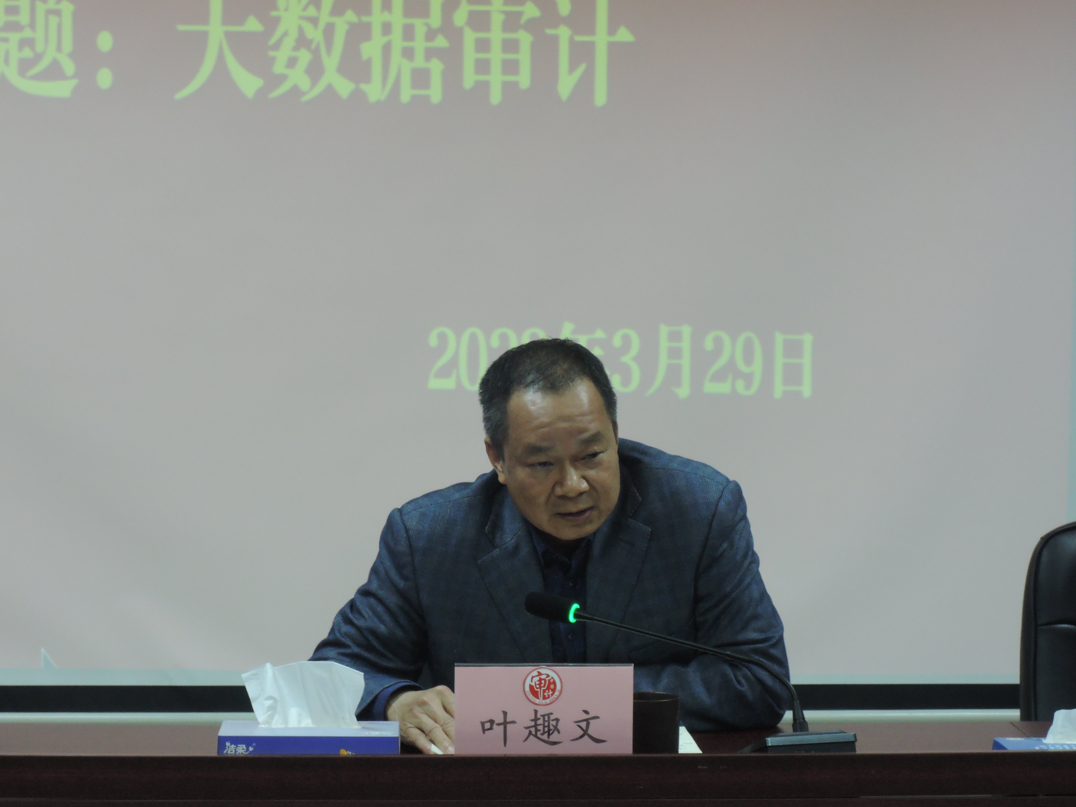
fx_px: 3730
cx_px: 538
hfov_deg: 16.4
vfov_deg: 12.3
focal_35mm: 120
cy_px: 404
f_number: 7.1
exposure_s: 1/15
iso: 800
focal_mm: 25.5
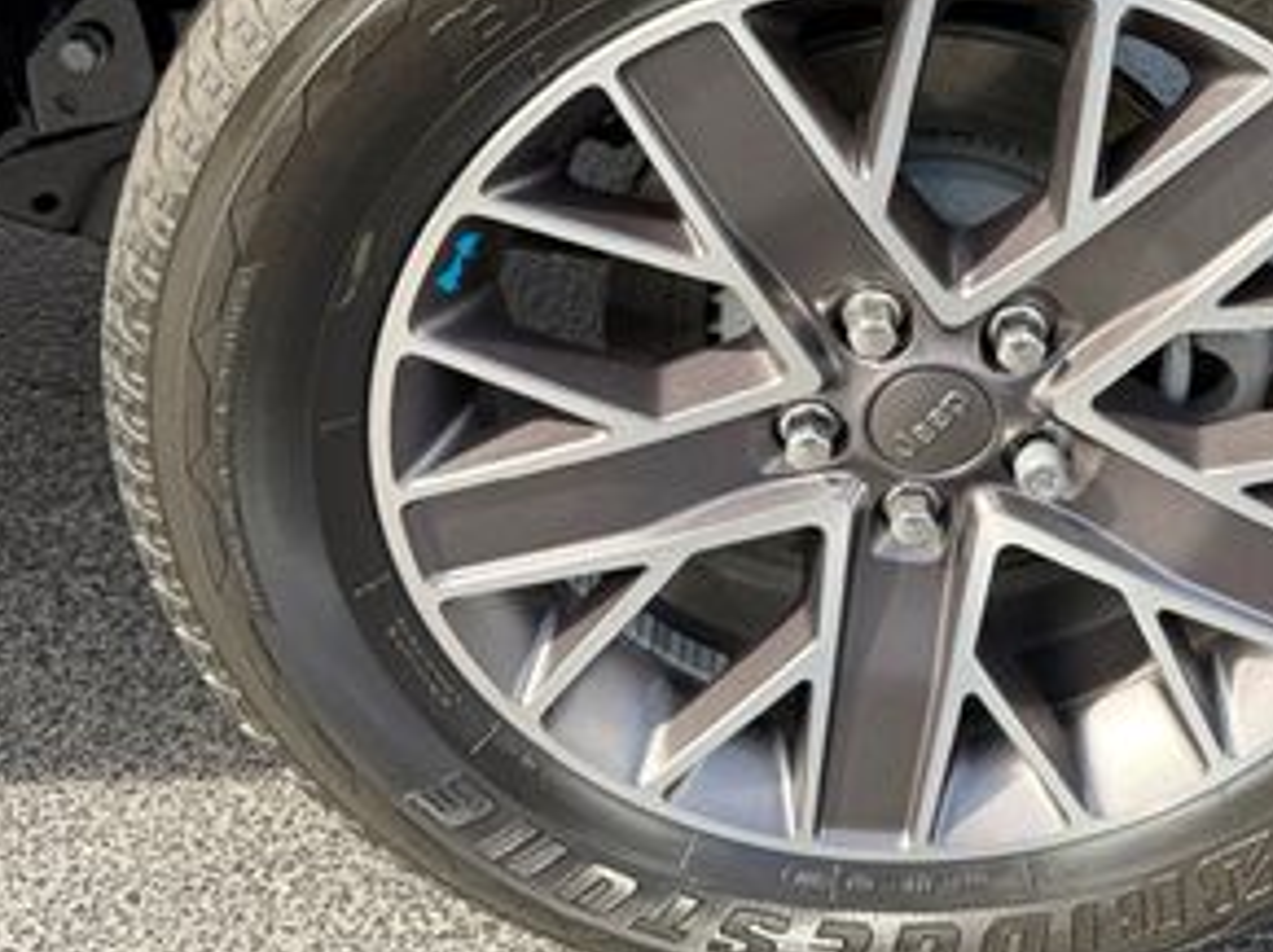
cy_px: 22
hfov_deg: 35.4
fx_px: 1947
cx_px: 953
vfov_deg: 26.2
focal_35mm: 53
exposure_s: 1/467
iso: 80
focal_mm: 6.76
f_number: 1.78
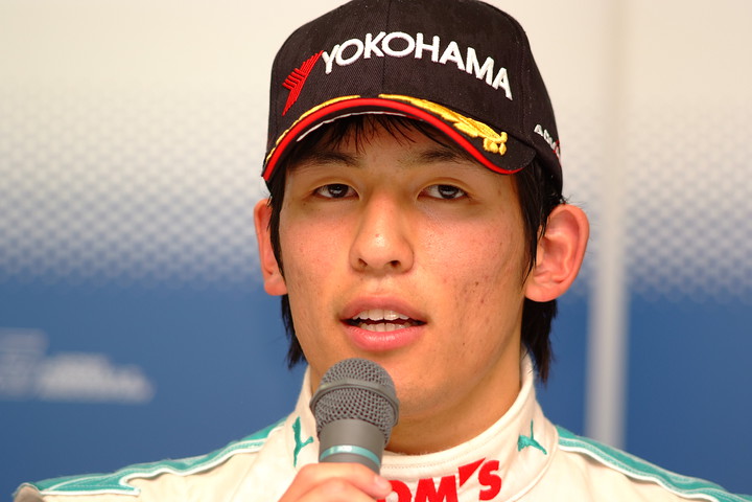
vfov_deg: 5.1
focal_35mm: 270
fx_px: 5640
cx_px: 376
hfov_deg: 7.6
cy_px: 251
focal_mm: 180
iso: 200
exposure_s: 1/125
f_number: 2.8
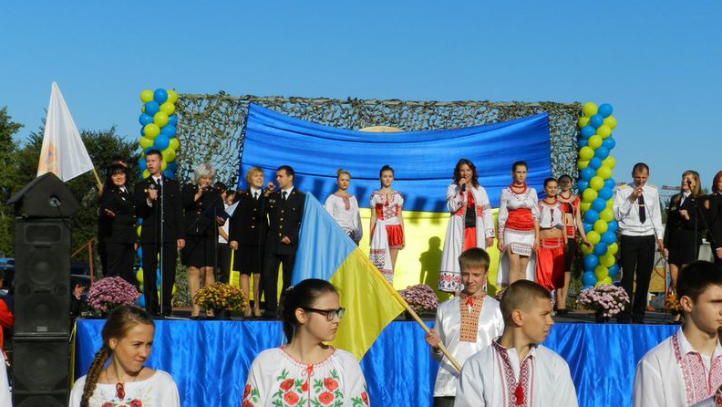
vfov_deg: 18.3
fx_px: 1264
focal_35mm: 66
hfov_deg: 31.9
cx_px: 363
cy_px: 225
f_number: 6.3
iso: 160
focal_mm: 10.7
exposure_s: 1/800
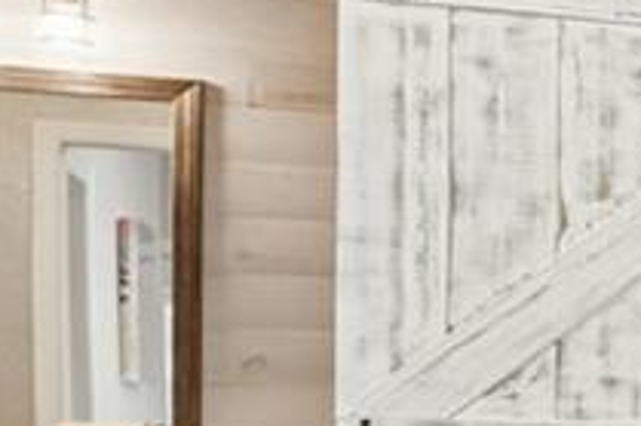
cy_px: 386
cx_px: 2033
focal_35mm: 115
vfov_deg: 11.8
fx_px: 2046
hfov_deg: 10.6
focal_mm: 10
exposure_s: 1/2.5
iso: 100
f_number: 7.1
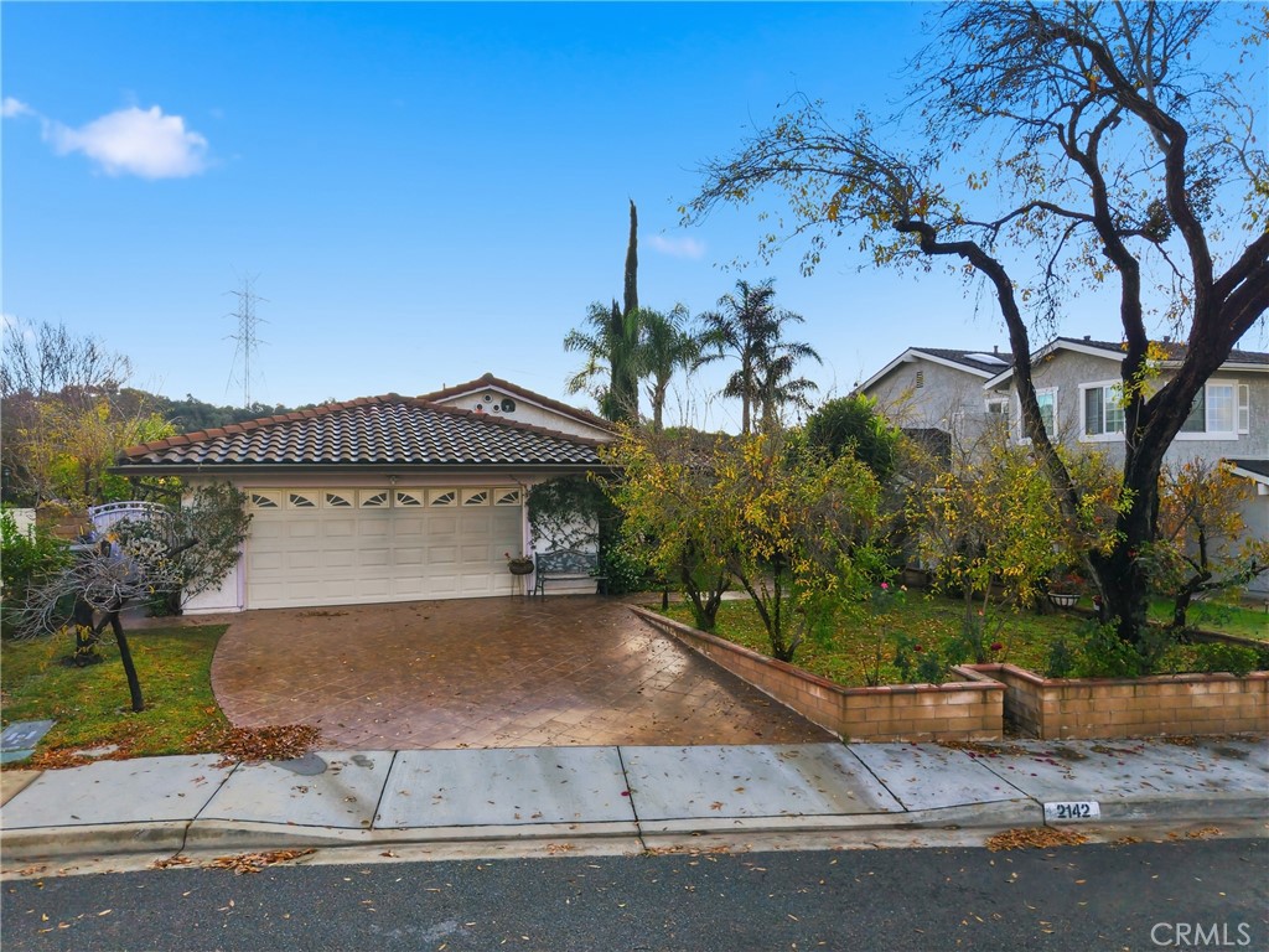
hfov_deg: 71.6
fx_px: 880
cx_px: 634
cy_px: 476
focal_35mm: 24
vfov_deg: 56.8
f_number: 1.8
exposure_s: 1/8000
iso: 420
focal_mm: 8.7
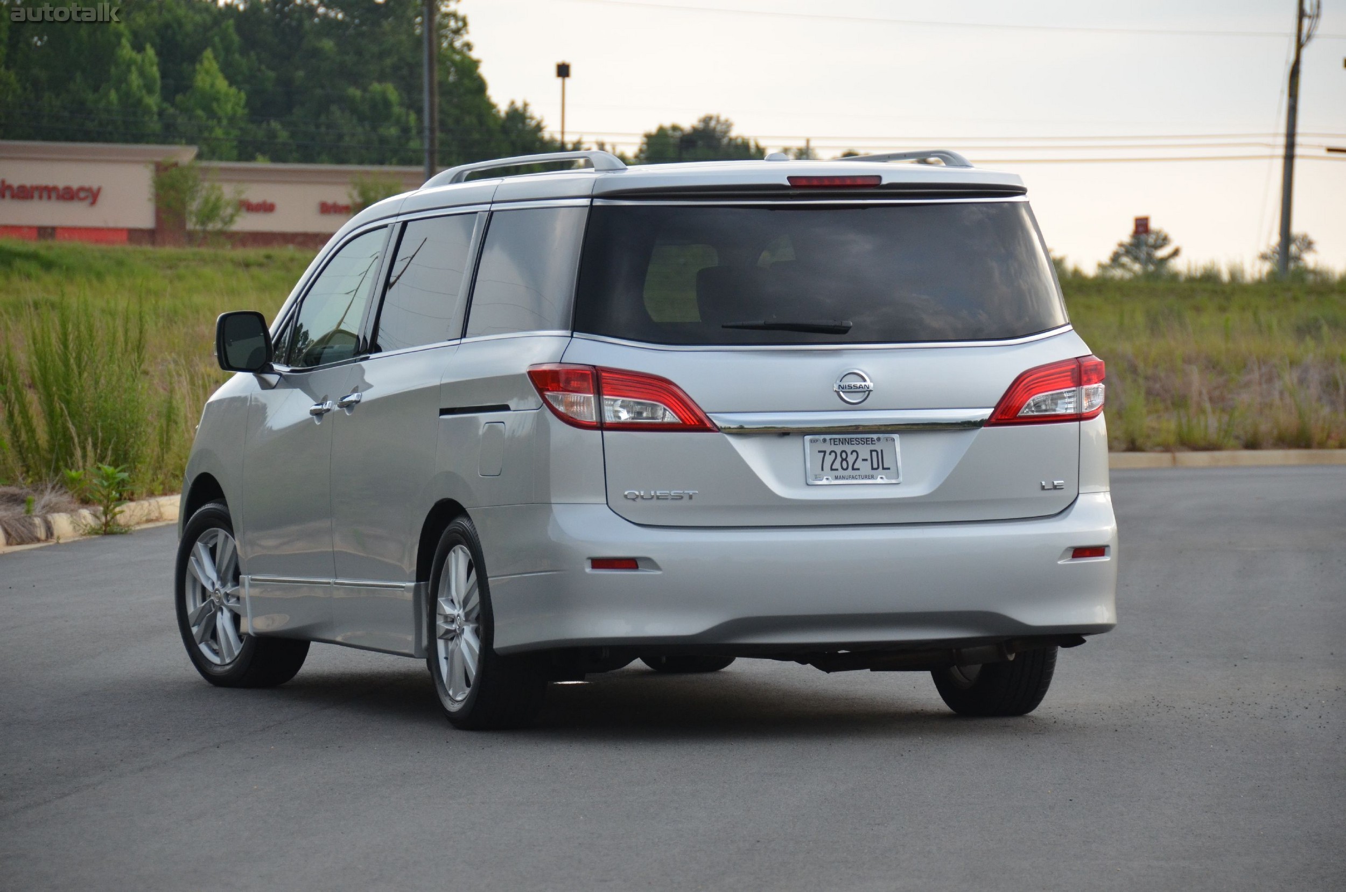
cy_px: 446
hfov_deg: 12.3
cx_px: 673
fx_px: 6269
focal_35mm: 168
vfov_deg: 8.1
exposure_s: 1/1000
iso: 800
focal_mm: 112
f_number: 5.3
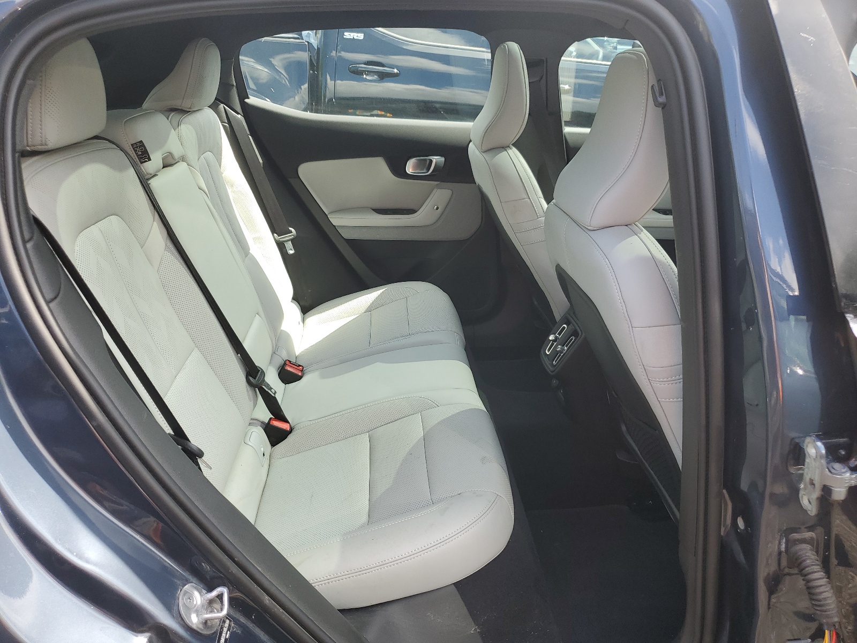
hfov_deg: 67.3
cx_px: 428
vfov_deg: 53.1
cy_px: 322
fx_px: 644
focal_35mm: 26
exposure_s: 1/500
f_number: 1.5
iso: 50
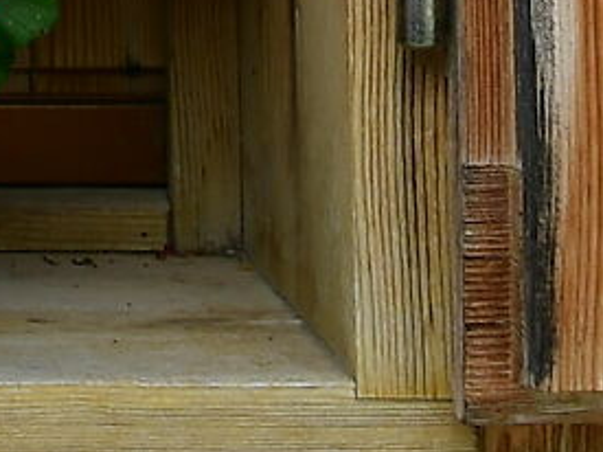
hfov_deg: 6.3
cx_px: -833
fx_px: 5258
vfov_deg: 4.6
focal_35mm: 302
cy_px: -1154
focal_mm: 24
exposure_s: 1/80
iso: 100
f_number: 7.1
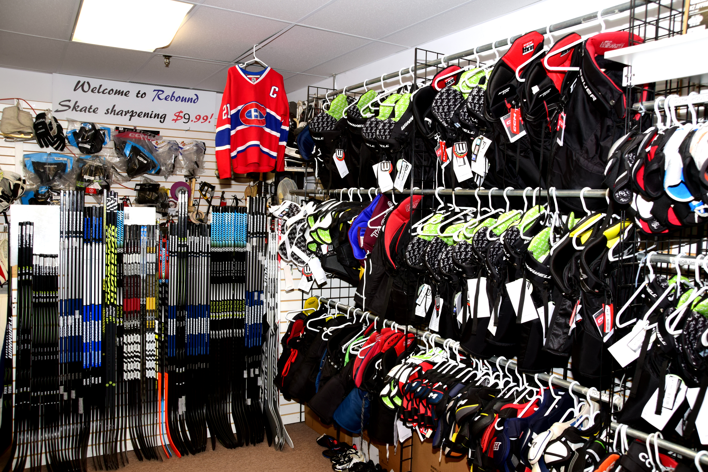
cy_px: 236
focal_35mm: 27
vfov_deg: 47.9
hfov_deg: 67.4
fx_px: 531
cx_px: 354
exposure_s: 1/60
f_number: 8
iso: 400
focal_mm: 18
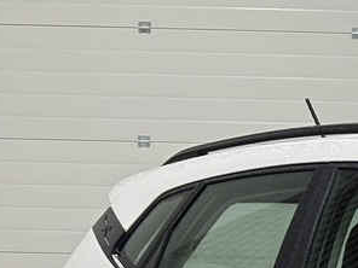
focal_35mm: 253
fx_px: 2617
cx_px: 739
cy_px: 353
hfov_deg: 7.5
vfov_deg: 5.8
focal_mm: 5.96
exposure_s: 1/98
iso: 64
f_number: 1.6
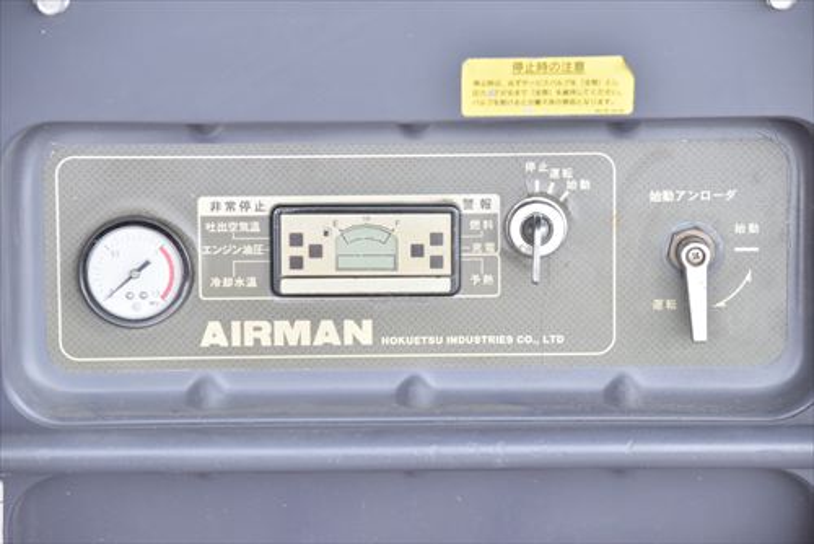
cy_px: 272
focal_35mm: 150
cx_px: 407
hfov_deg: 13.7
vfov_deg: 9.2
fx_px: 3393
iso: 1250
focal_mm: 100
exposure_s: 1/200
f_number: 6.3
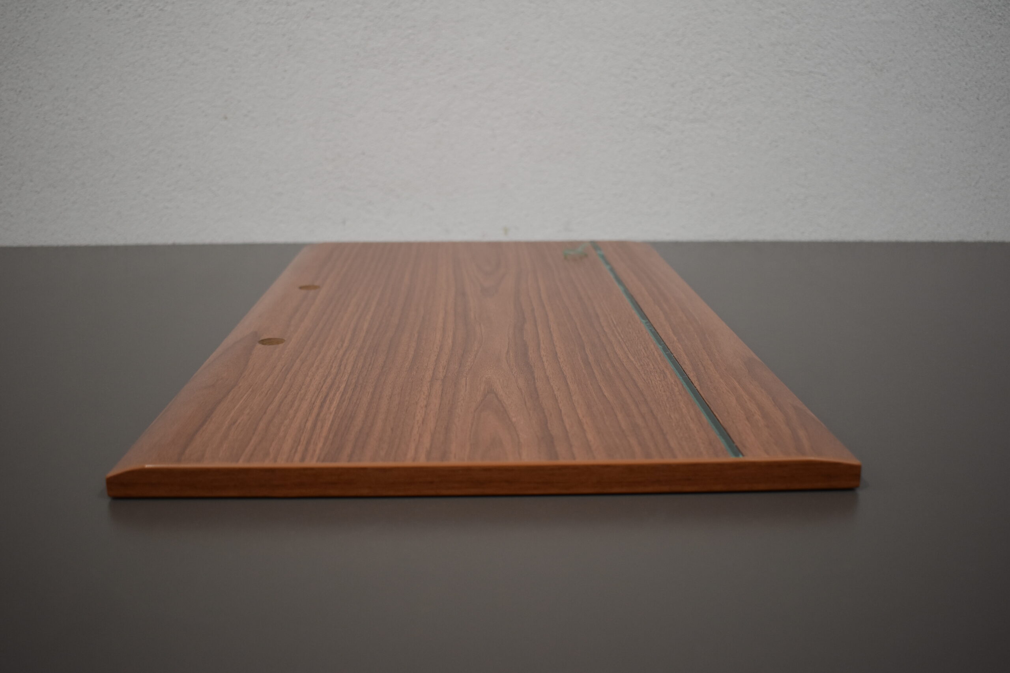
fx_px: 1010
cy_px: 336
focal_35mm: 36
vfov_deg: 36.9
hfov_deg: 53.1
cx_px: 505
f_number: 3.8
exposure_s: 1/250
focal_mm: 24
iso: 560
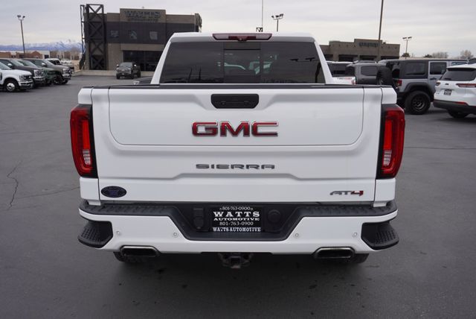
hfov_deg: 59.4
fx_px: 417
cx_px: 238
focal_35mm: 32
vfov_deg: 41.8
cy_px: 160
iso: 100
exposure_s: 1/125
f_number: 5.6
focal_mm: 21
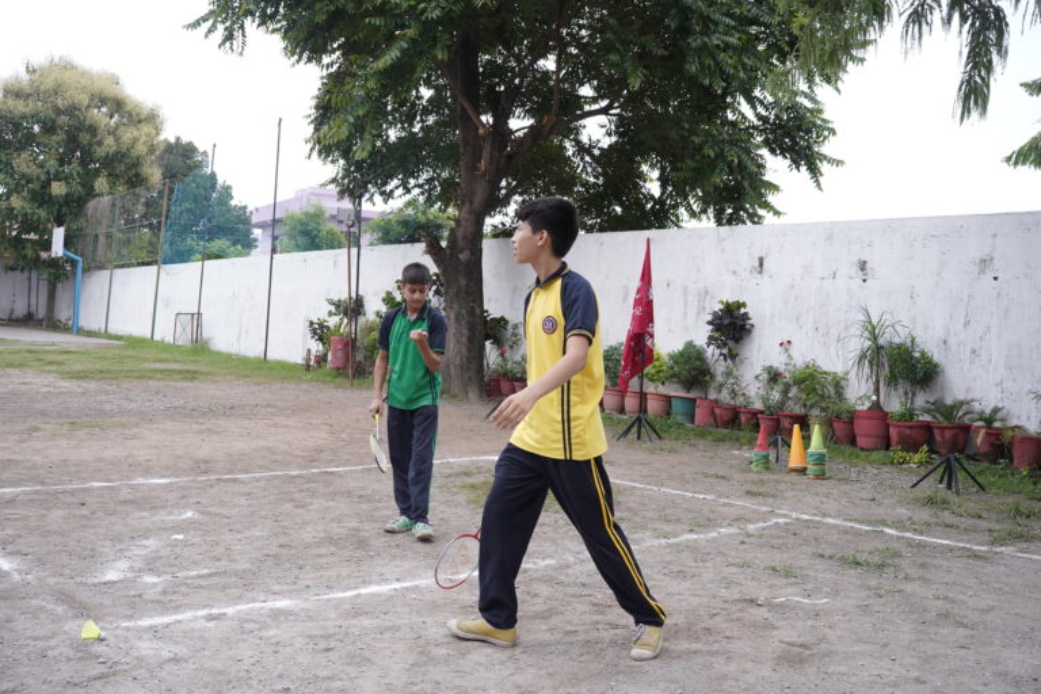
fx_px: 1012
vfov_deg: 37.9
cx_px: 520
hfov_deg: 54.4
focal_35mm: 35
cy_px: 347
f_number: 8
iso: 1000
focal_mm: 35
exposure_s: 1/500
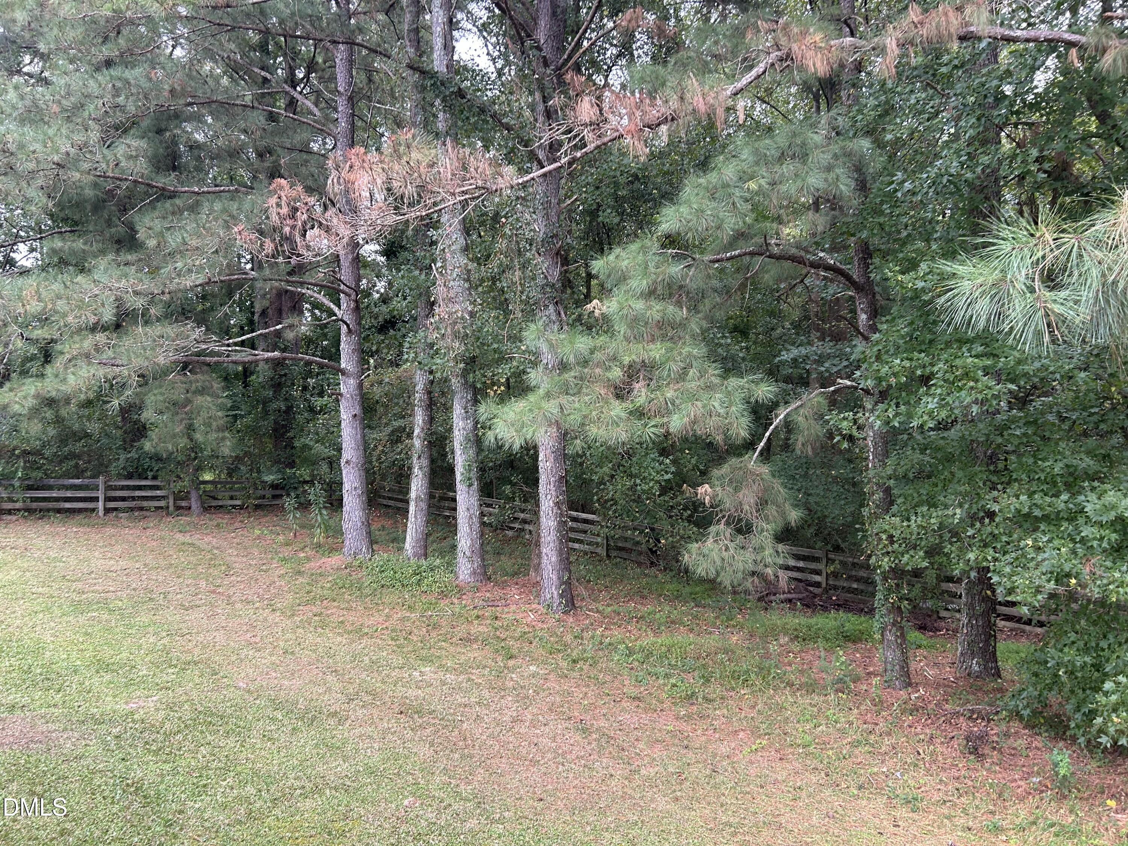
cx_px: 564
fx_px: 847
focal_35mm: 26
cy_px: 423
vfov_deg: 53.1
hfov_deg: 67.3
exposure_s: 1/121
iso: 64
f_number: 1.5
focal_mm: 5.7
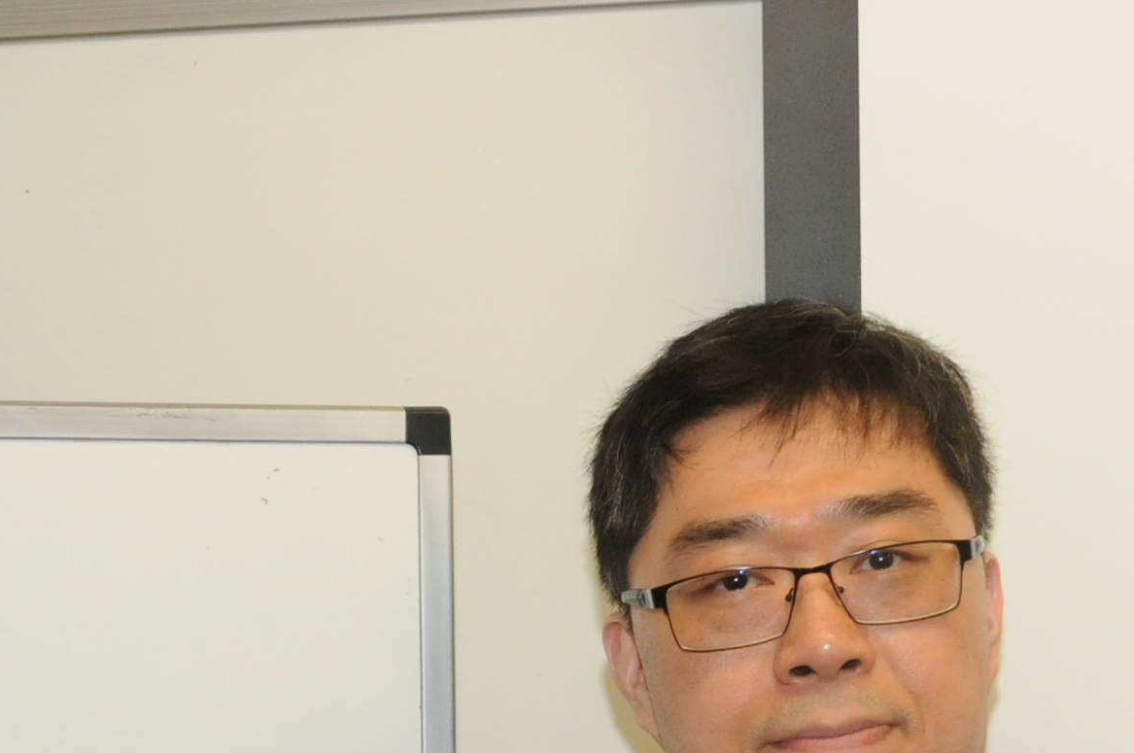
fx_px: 5375
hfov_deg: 12.0
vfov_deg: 7.8
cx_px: 400
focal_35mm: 171
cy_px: 1166
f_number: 5.6
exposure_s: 1/60
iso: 800
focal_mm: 31
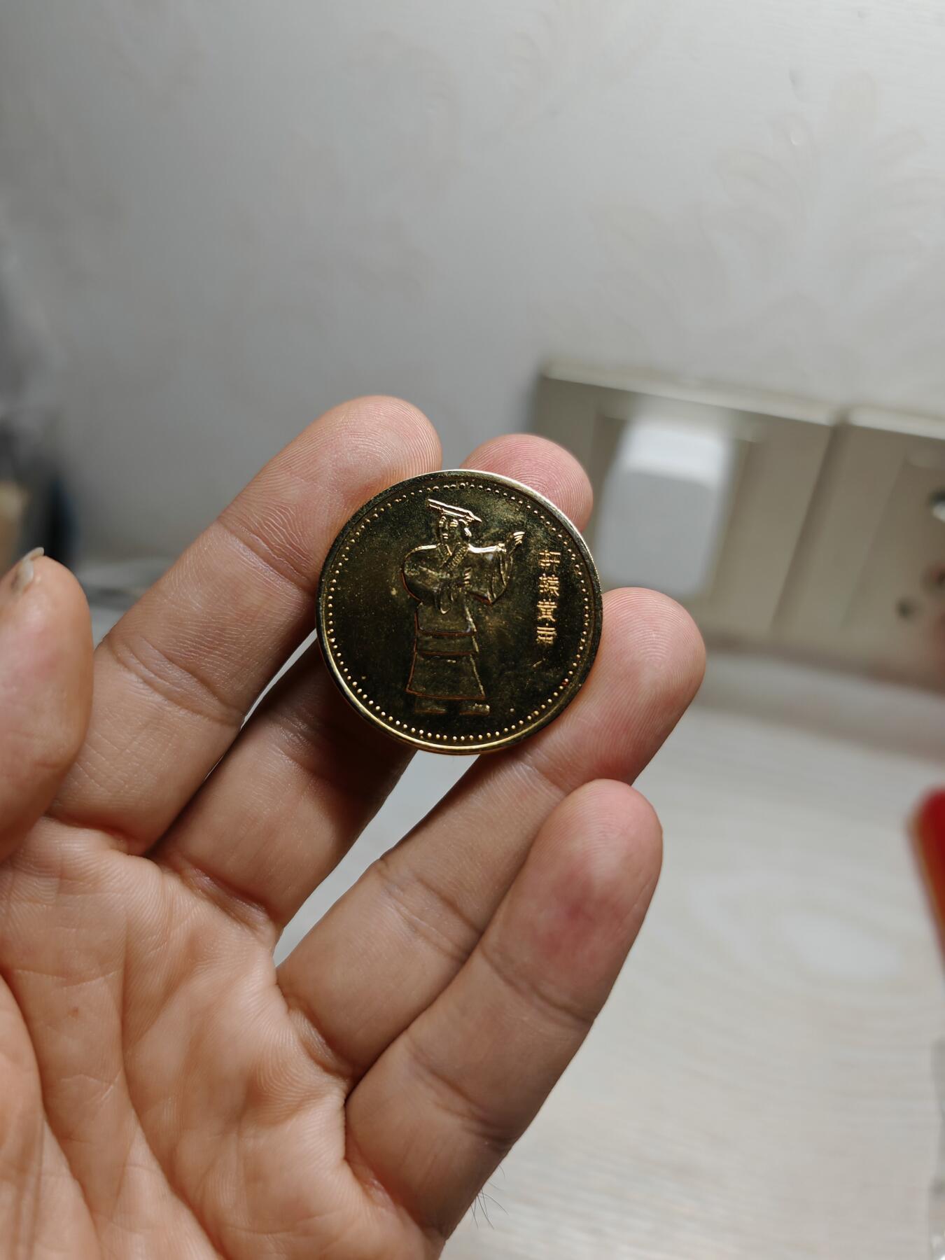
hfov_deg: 51.4
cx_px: 472
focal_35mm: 27
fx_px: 983
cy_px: 630
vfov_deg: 65.3
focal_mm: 7.62
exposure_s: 1/1000
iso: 500
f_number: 1.6
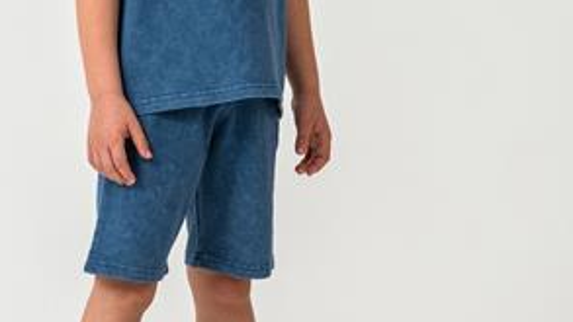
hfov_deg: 8.2
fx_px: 3982
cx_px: 215
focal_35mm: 262
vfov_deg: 4.6
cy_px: 39
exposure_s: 1/125
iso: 160
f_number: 8
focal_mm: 122
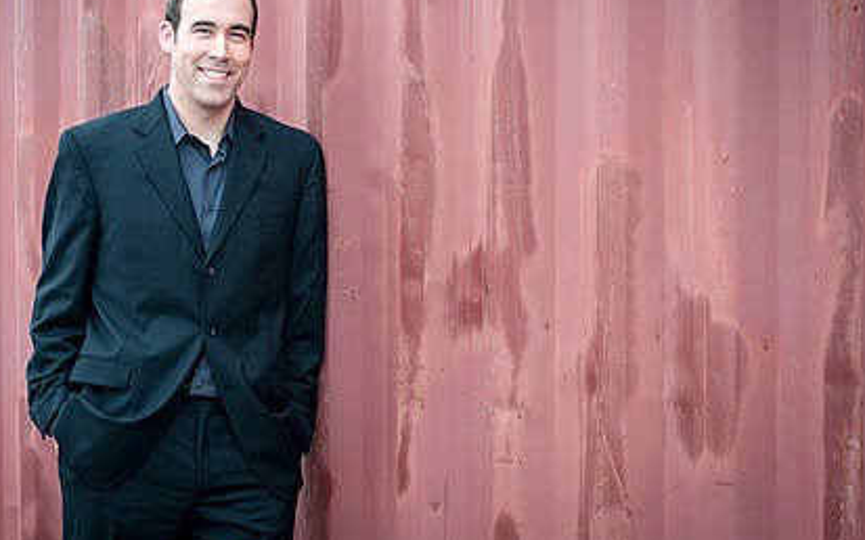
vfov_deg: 11.8
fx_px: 2616
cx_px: 348
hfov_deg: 18.8
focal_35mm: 111
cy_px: 230
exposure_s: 1/60
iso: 200
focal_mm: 60
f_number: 6.3
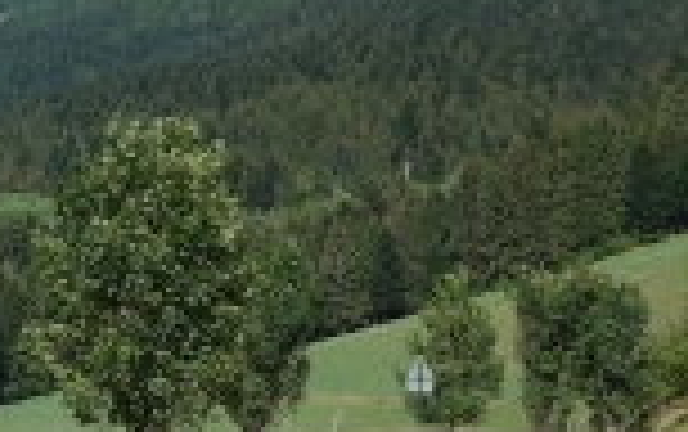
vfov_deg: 17.0
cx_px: -166
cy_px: 279
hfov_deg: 24.0
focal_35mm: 77
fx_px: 1445
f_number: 2.8
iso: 80
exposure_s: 1/1300
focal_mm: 6
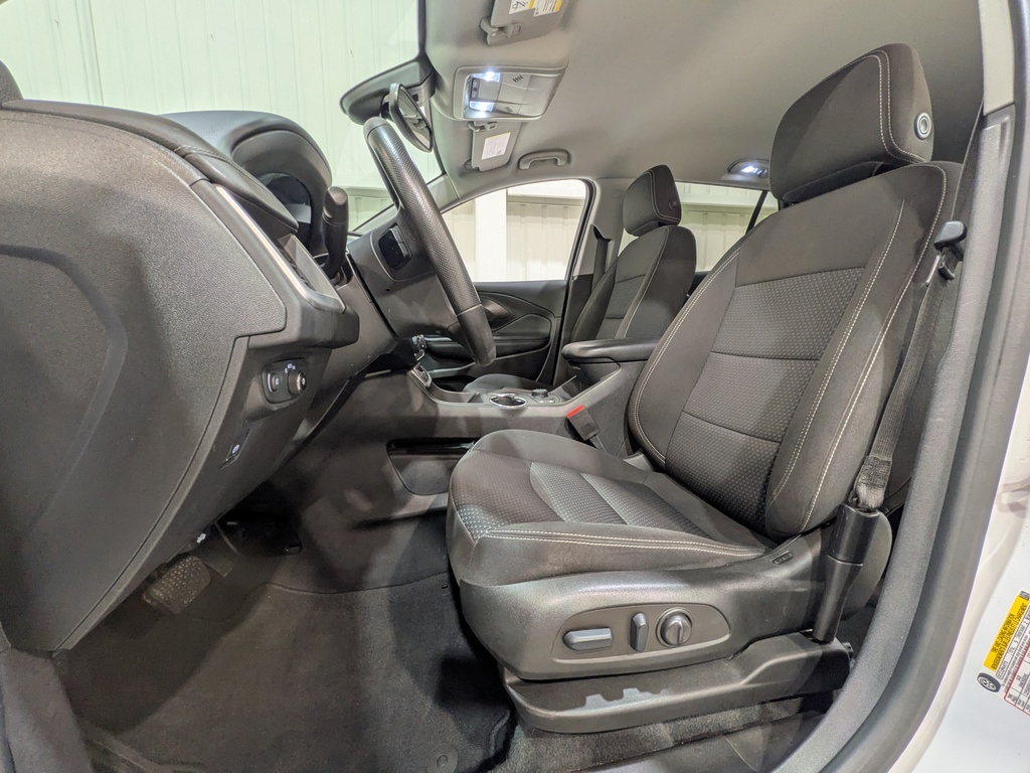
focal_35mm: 14
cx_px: 515
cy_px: 386
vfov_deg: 85.7
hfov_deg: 102.1
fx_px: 417
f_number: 2.2
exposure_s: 1/30
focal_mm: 1.83
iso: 79
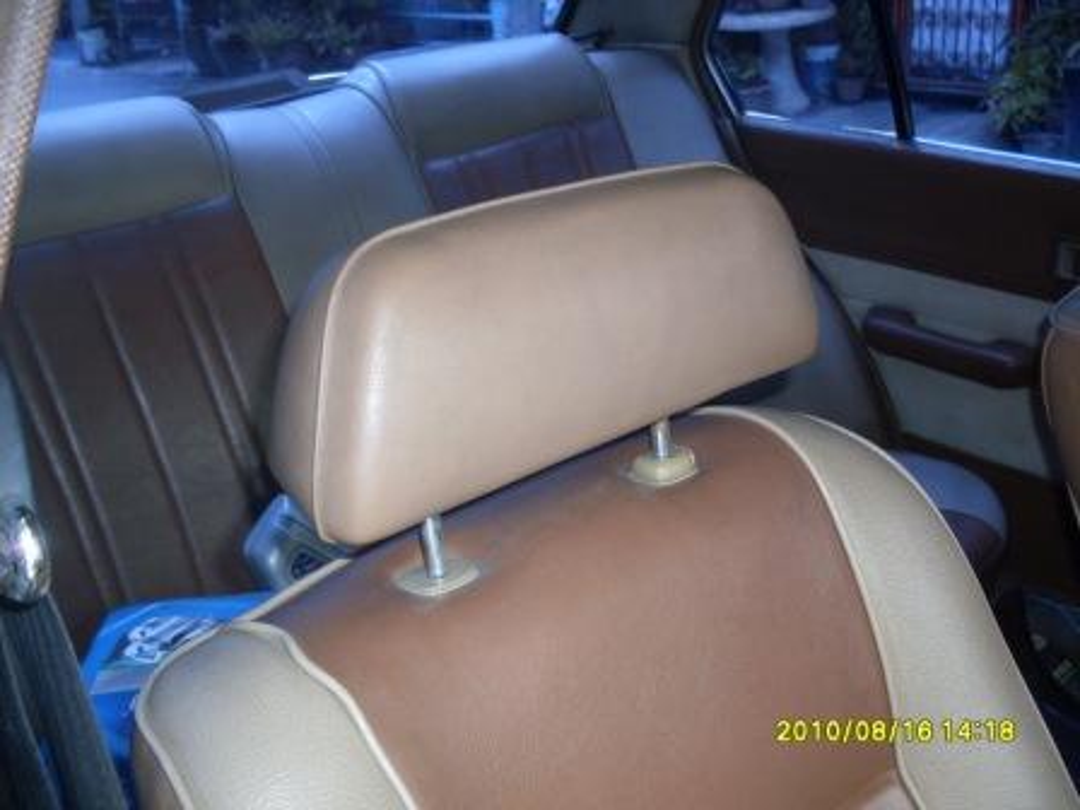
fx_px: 1186
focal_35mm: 38
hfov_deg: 49.0
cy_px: 405
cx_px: 540
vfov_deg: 37.7
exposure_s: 1/45
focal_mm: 6.3
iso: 100
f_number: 2.8
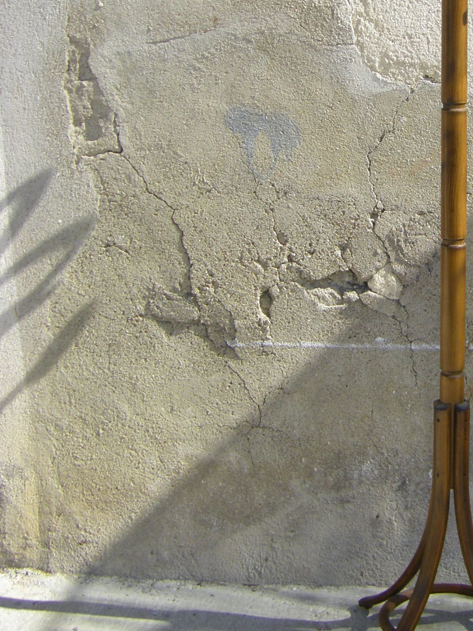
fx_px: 1330
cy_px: 201
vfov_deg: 26.5
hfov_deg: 19.7
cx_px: 434
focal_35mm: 73
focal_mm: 6.3
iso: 64
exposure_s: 1/160
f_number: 7
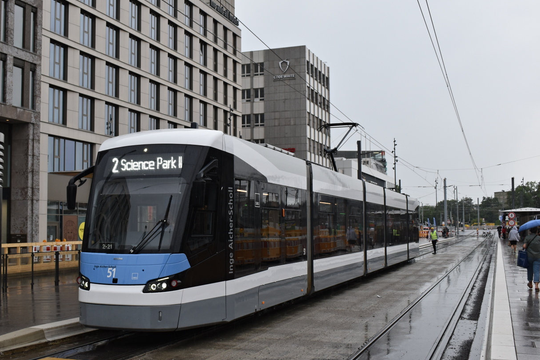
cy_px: 190
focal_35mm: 44
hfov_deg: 44.3
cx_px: 225
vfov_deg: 30.5
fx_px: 660
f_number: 6.3
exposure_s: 1/160
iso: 400
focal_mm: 24
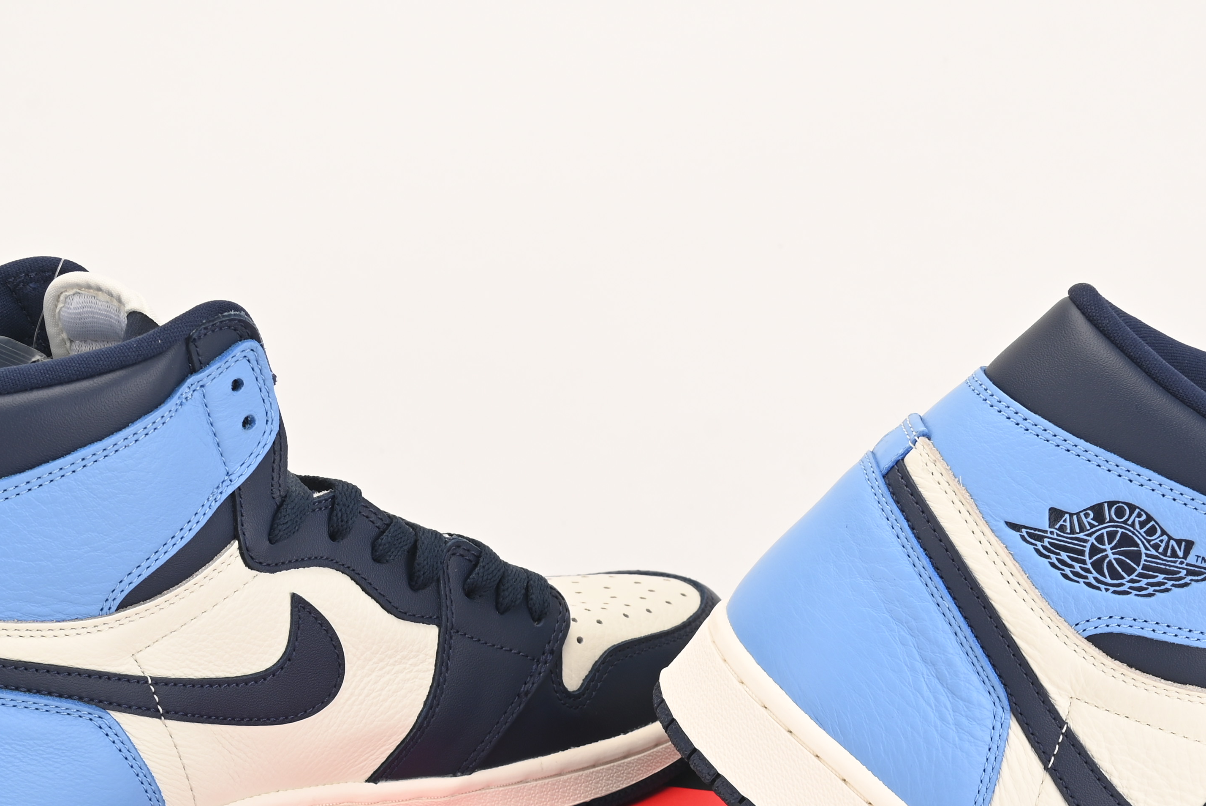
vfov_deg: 13.6
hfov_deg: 20.6
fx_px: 3318
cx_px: 620
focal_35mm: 99
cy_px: 822
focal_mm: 47
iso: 100
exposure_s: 1/200
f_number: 11
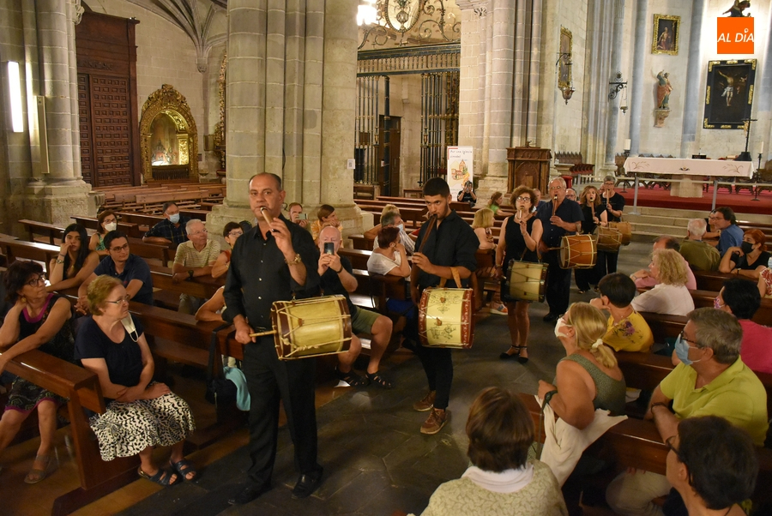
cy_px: 258
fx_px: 580
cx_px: 386
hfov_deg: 67.3
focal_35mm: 27
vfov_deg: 48.0
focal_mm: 18
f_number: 3.5
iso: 5000
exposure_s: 1/60
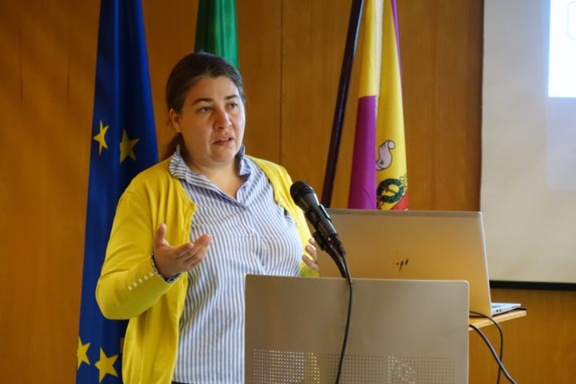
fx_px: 2544
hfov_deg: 12.9
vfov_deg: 8.6
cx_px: 288
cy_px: 192
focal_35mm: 159
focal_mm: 58.2
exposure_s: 1/50
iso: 2000
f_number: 2.8
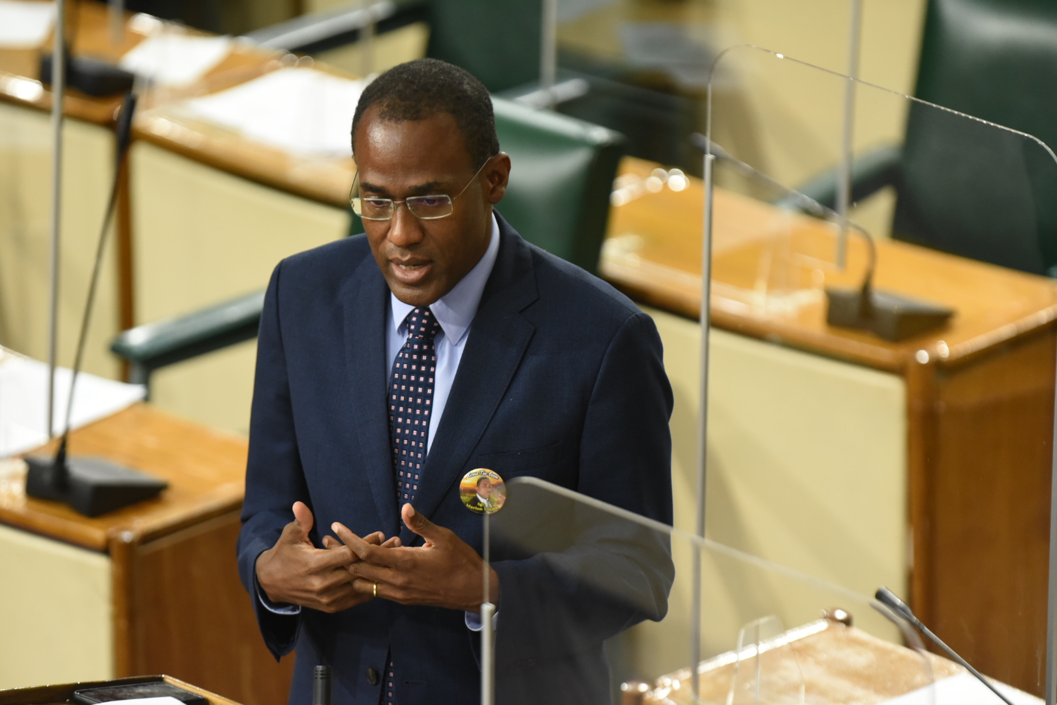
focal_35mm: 240
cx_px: 528
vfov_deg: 5.7
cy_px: 352
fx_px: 7046
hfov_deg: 8.6
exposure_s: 1/320
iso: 3200
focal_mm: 240
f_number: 3.2
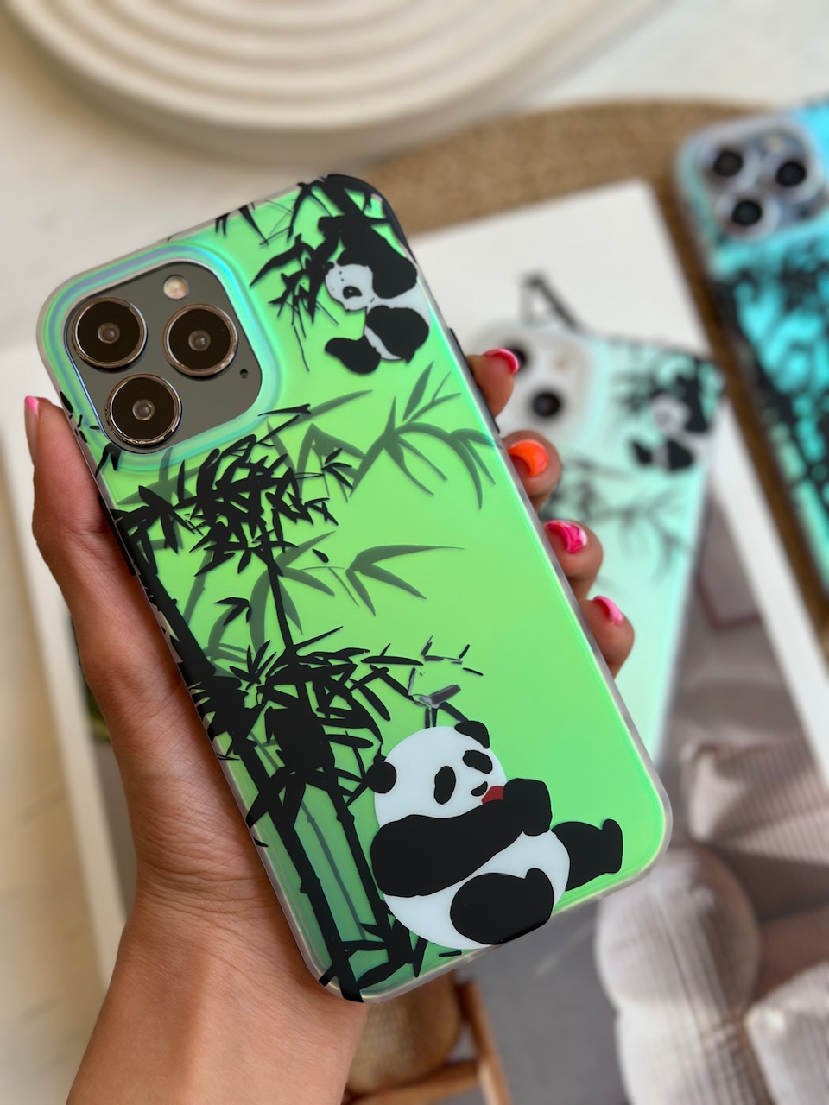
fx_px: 1533
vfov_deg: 39.7
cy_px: 552
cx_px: 414
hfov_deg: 30.3
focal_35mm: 48
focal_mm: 6.86
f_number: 1.78
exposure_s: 1/1062
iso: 80
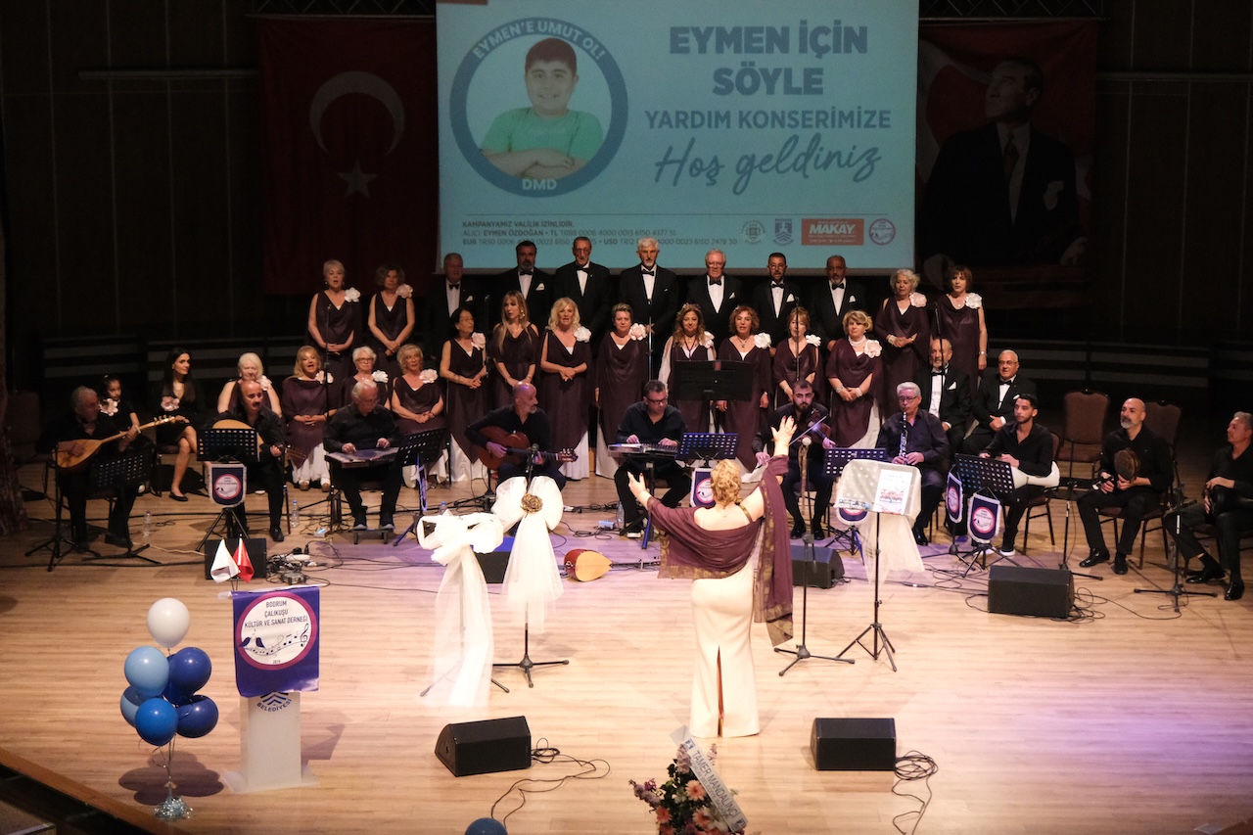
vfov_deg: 21.2
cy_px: 418
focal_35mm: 64
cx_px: 626
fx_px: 2227
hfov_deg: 31.4
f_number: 4
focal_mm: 42.9
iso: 10000
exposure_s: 1/800
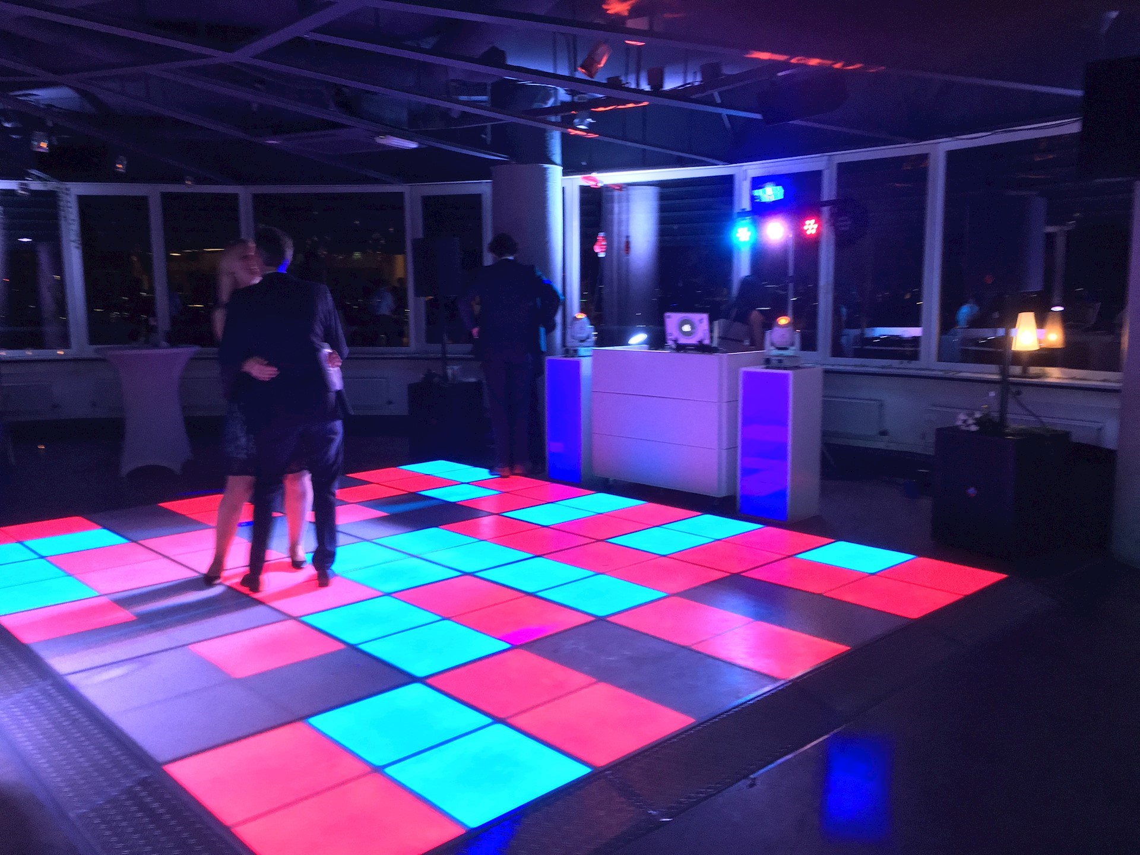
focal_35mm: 29
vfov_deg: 48.2
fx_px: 955
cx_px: 570
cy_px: 428
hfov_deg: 61.7
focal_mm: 4.15
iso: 250
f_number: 2.2
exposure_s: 1/33
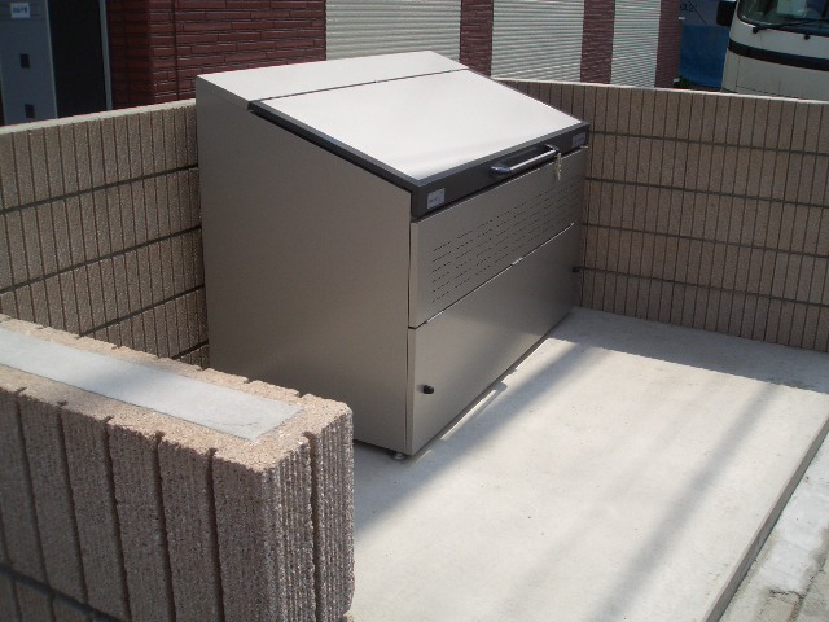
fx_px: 862
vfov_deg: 39.7
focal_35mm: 36
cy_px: 311
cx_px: 414
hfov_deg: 51.4
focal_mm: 4.8
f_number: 4
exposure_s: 1/800
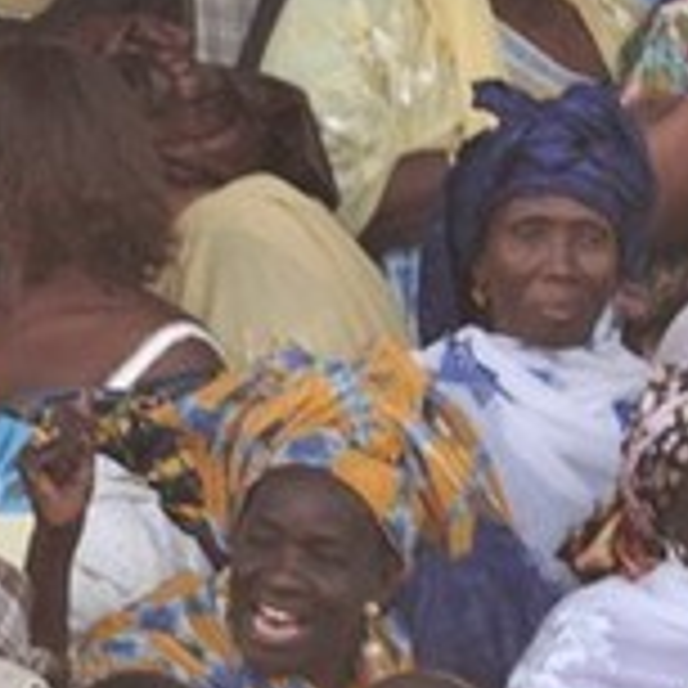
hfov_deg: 1.6
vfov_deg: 1.6
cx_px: 1511
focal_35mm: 1106
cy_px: 710
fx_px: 24870
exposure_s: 1/400
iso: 720
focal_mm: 190
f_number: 5.6
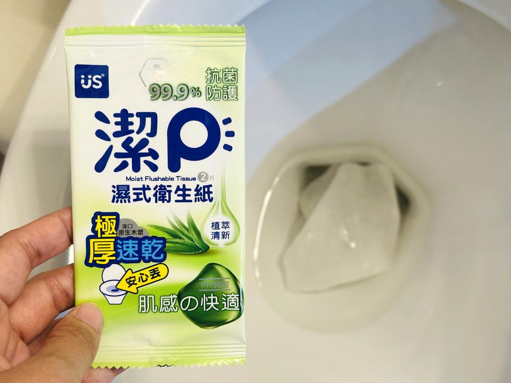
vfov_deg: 30.3
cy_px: 192
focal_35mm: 48
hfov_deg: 39.7
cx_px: 256
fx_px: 709
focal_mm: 6.86
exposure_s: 1/60
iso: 200
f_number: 1.78
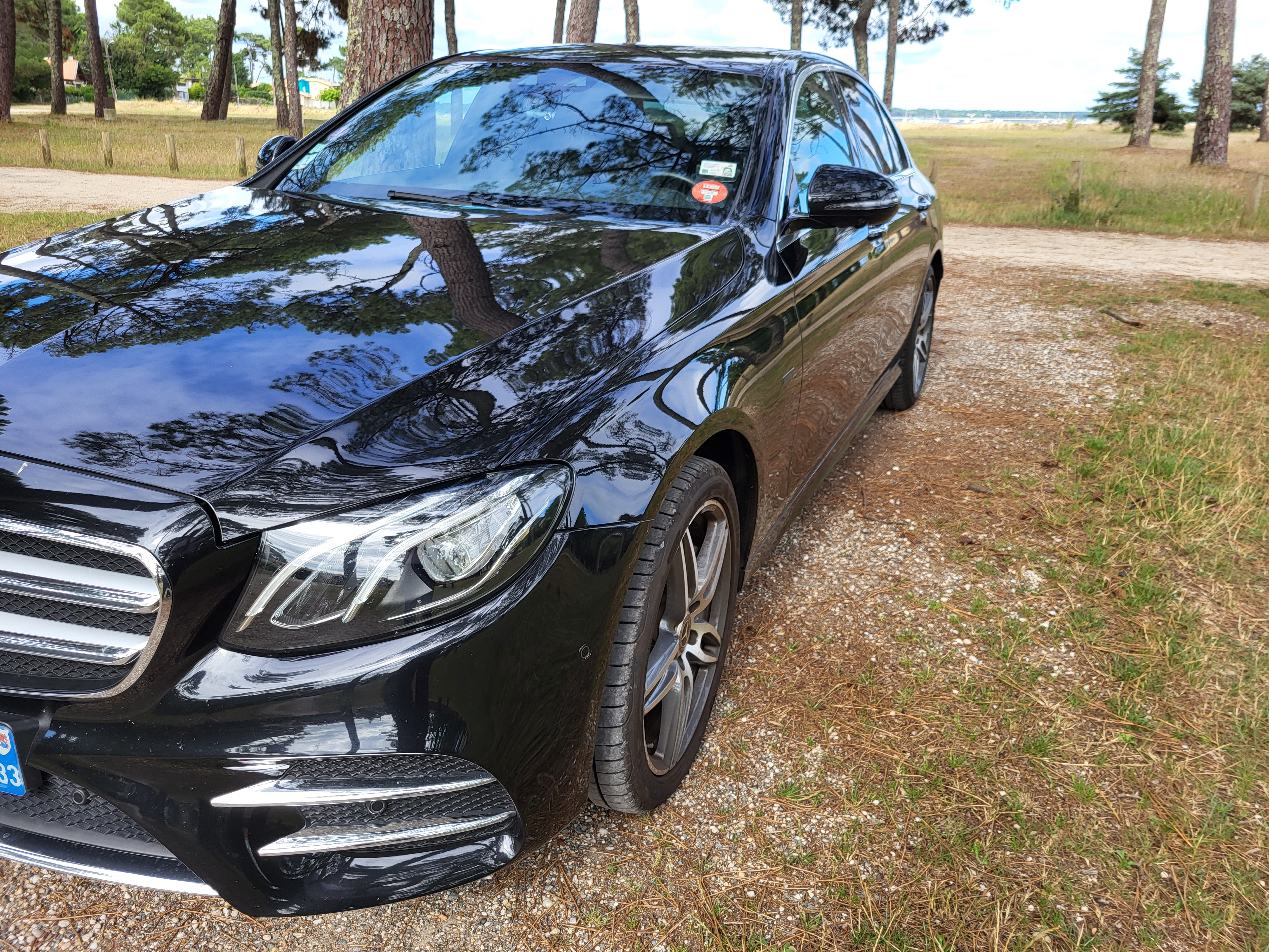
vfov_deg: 53.1
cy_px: 476
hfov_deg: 67.3
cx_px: 634
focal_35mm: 26
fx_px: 953
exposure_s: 1/612
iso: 40
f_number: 1.8
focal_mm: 5.4
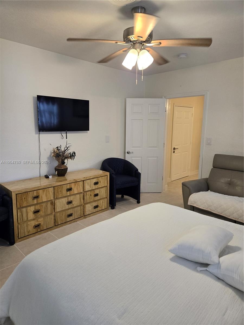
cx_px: 122
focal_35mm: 23
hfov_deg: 58.9
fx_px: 216
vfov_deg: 73.9
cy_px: 162
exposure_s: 1/120
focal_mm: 5.4
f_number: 1.8
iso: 200
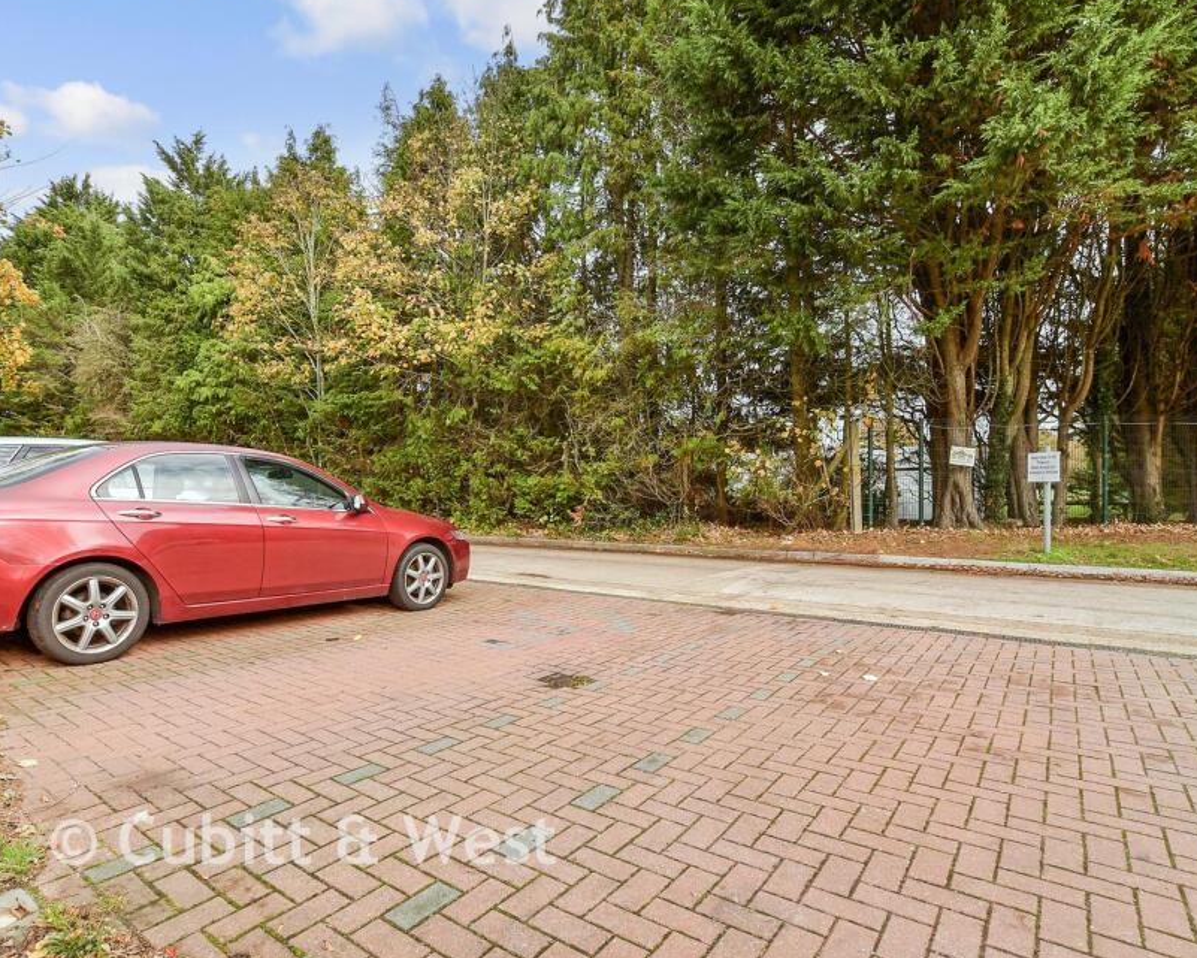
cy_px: 491
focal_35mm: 18
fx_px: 638
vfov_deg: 73.8
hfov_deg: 86.2
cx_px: 547
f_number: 8
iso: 160
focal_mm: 10
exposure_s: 1/100
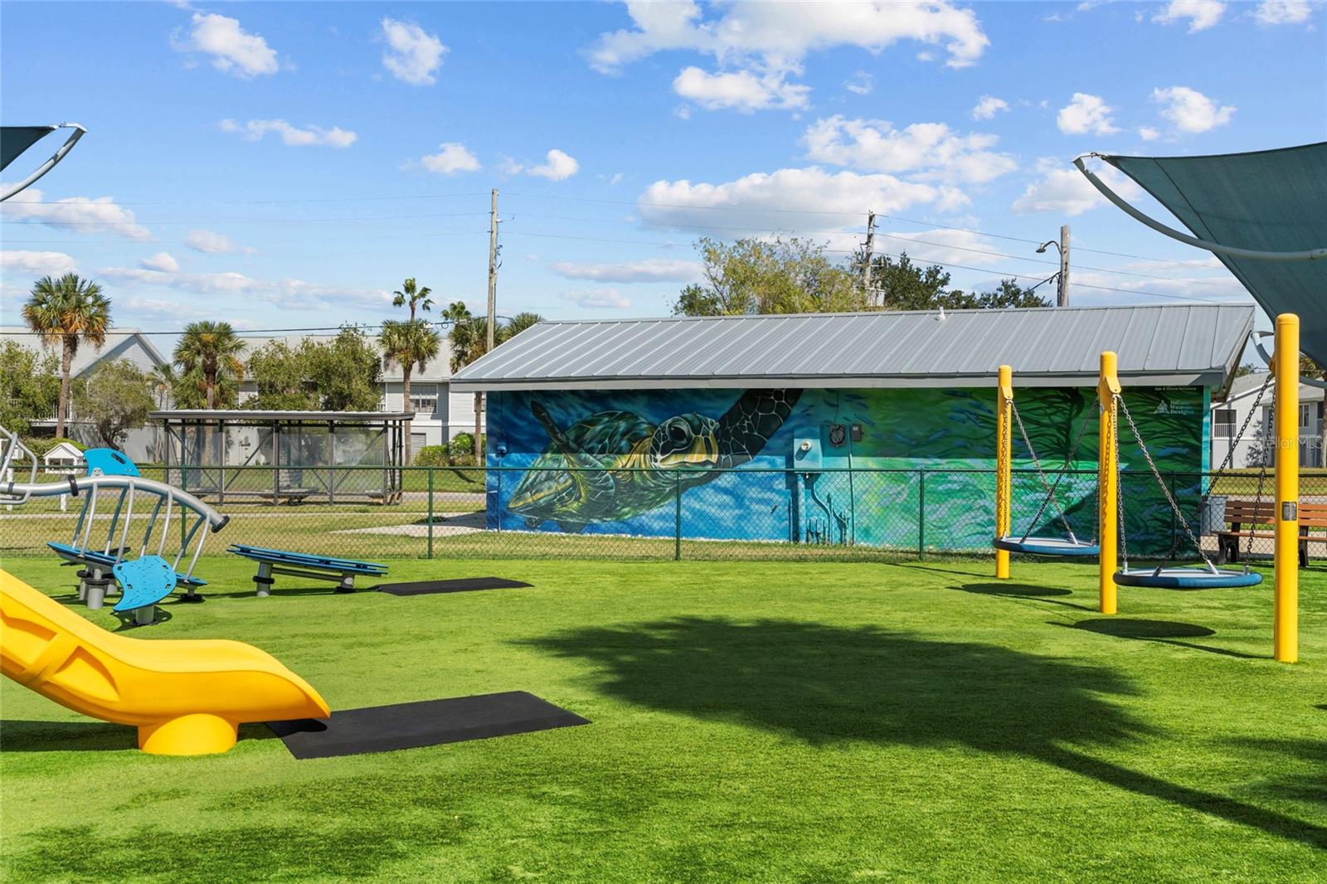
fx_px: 1290
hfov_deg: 54.4
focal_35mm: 35
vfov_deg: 37.8
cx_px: 664
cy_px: 442
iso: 250
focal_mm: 35
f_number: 9
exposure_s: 1/400
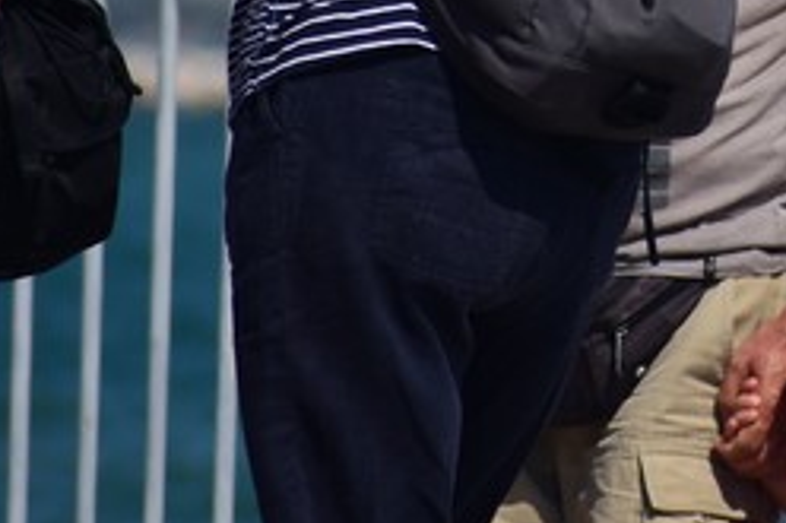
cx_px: 1122
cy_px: -482
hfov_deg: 1.4
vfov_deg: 0.9
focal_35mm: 1525
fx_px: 33273
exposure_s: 1/1000
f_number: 5.3
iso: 100
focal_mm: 210
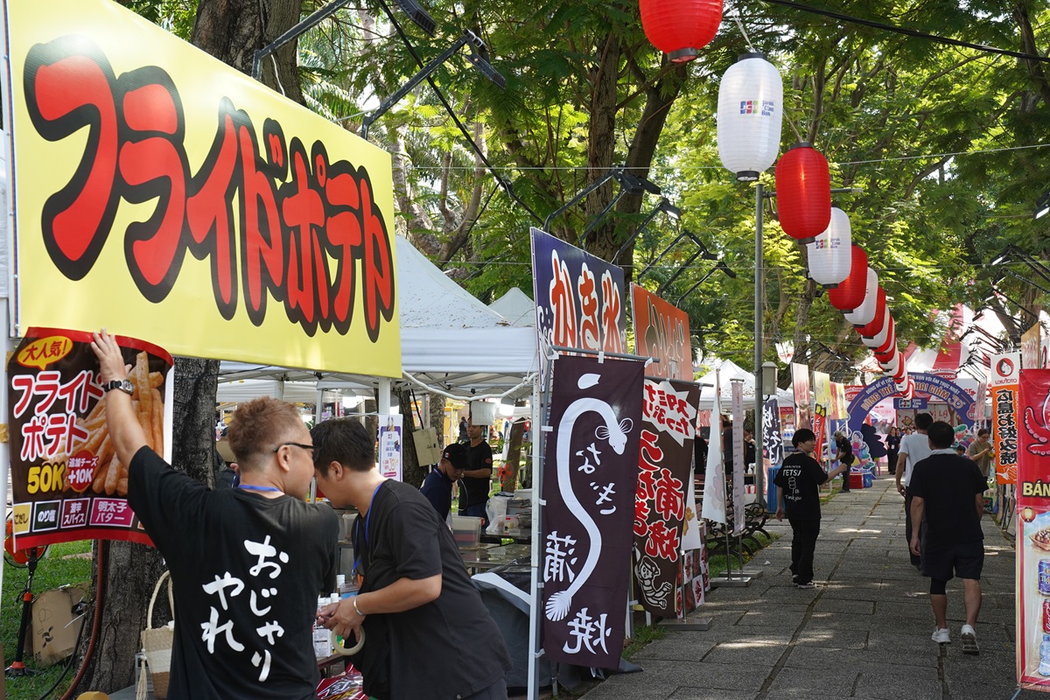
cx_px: 525
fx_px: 1575
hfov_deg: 36.9
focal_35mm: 54
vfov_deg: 25.1
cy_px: 350
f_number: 8
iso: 1000
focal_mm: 54
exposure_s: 1/200
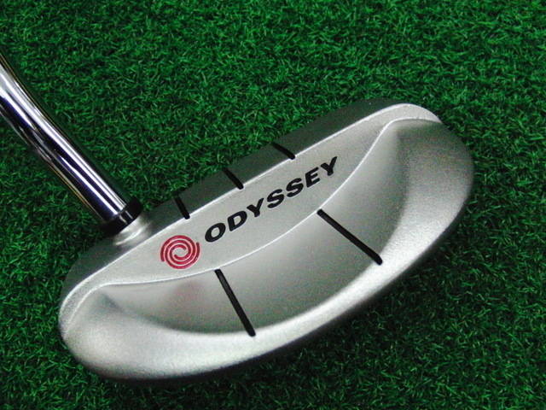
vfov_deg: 38.7
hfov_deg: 50.1
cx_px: 273
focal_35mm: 37
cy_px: 205
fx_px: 584
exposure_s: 1/500
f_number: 3.6
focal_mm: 6.42
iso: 3200
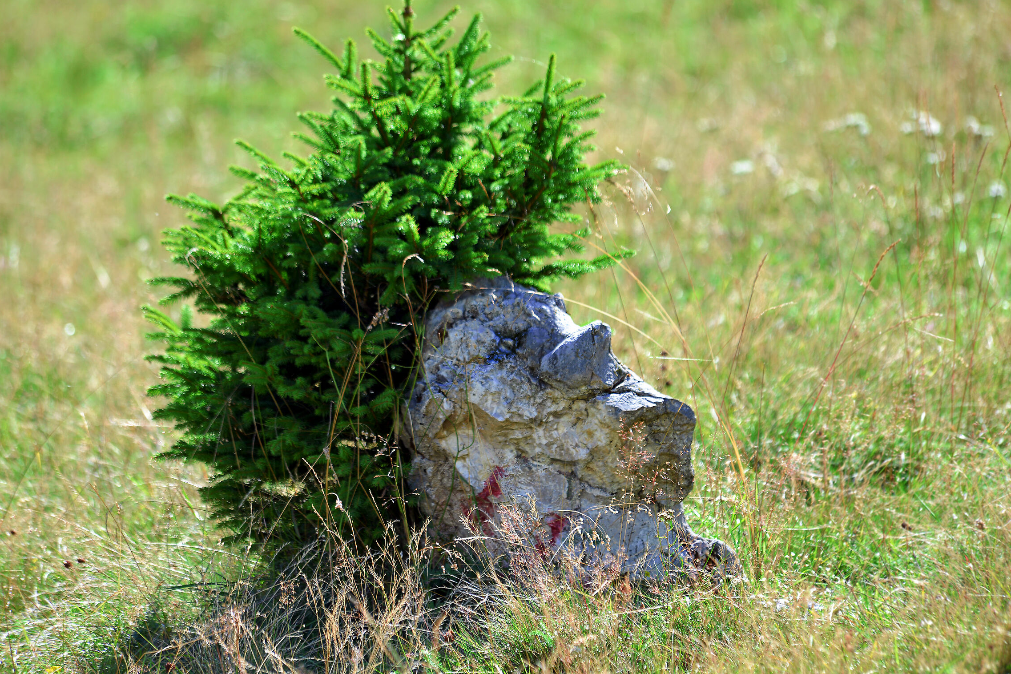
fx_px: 10080
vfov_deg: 3.8
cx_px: 478
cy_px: 344
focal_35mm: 359
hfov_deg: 5.7
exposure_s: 1/250
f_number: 6.3
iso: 125
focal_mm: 340
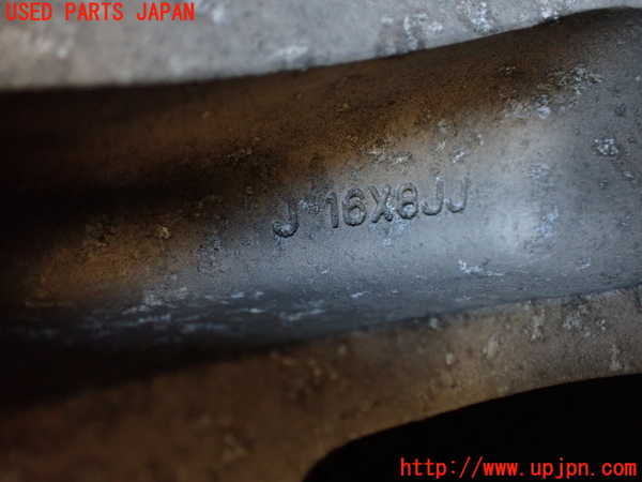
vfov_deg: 46.8
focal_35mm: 30
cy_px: 241
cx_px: 321
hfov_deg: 60.0
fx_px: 556
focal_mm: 5.4
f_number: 2.3
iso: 800
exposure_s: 1/80
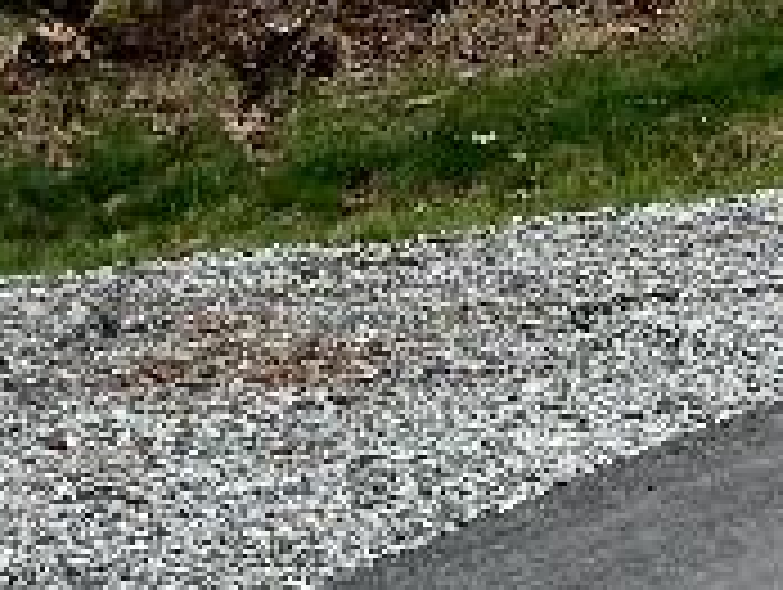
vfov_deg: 9.5
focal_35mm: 153
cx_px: 1634
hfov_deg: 11.4
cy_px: -194
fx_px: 3466
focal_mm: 5.1
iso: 50
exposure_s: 1/390
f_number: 1.6
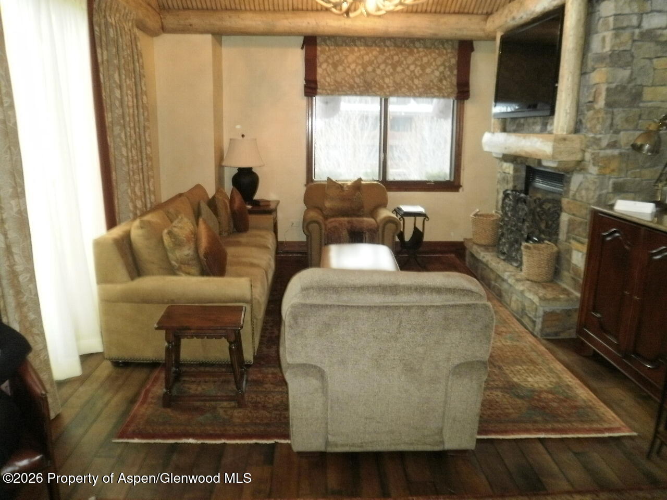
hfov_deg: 67.3
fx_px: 501
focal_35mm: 26
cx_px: 334
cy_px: 250
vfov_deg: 53.1
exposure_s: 1/25
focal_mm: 4.65
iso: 250
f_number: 2.6
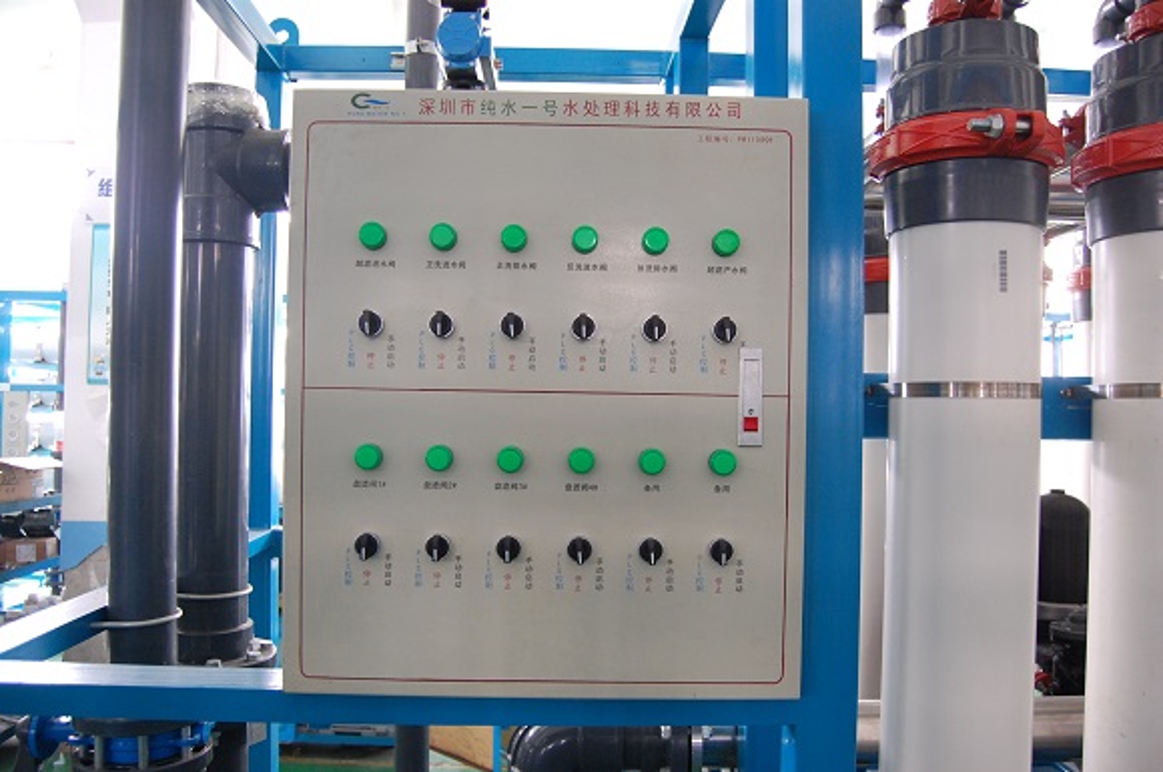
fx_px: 871
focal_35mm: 27
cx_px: 582
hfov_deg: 67.5
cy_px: 386
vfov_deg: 47.8
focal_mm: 18
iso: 800
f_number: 3.5
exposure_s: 1/25
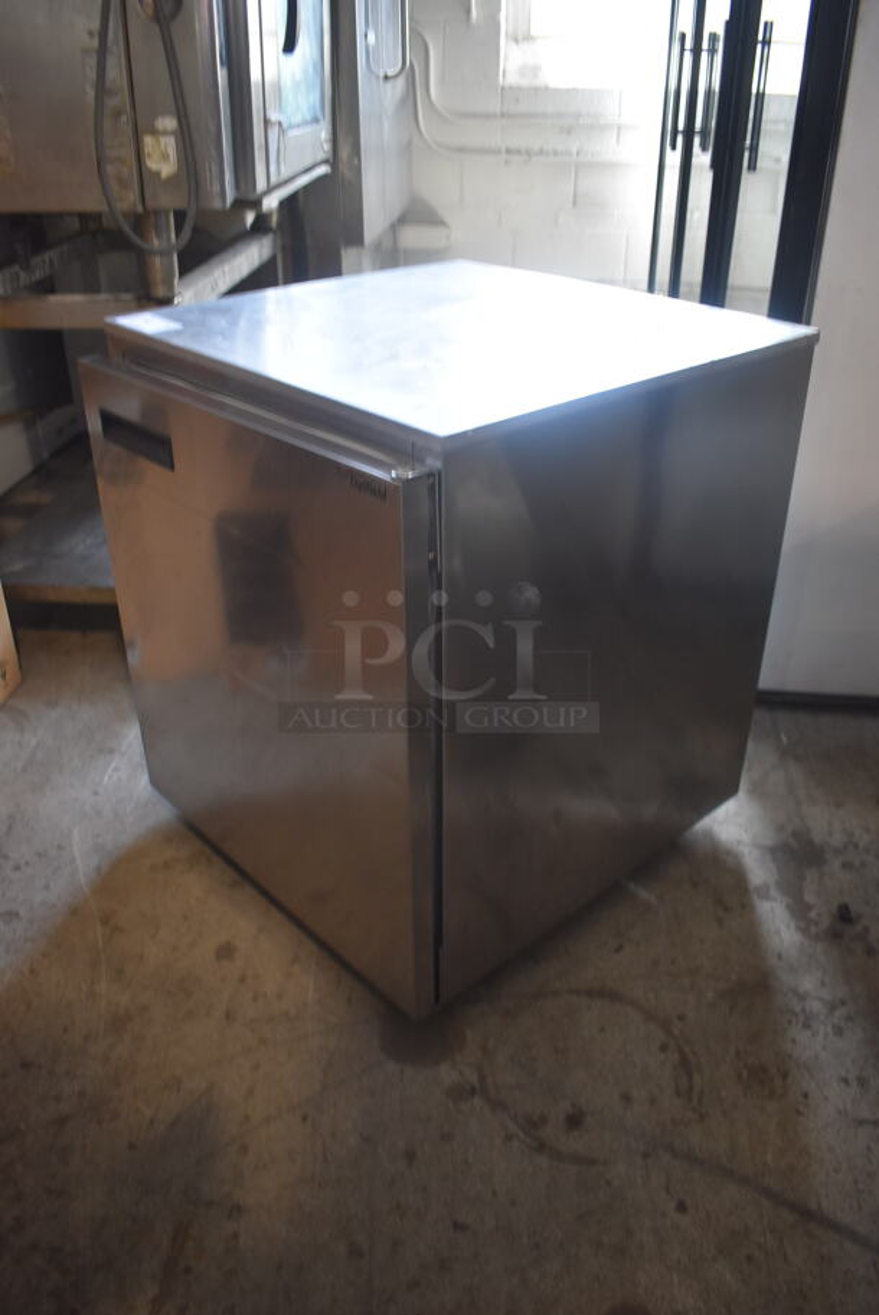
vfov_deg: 67.3
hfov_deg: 48.0
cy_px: 658
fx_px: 987
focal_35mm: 27
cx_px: 440
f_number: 3.5
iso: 800
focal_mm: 18
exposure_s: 1/125
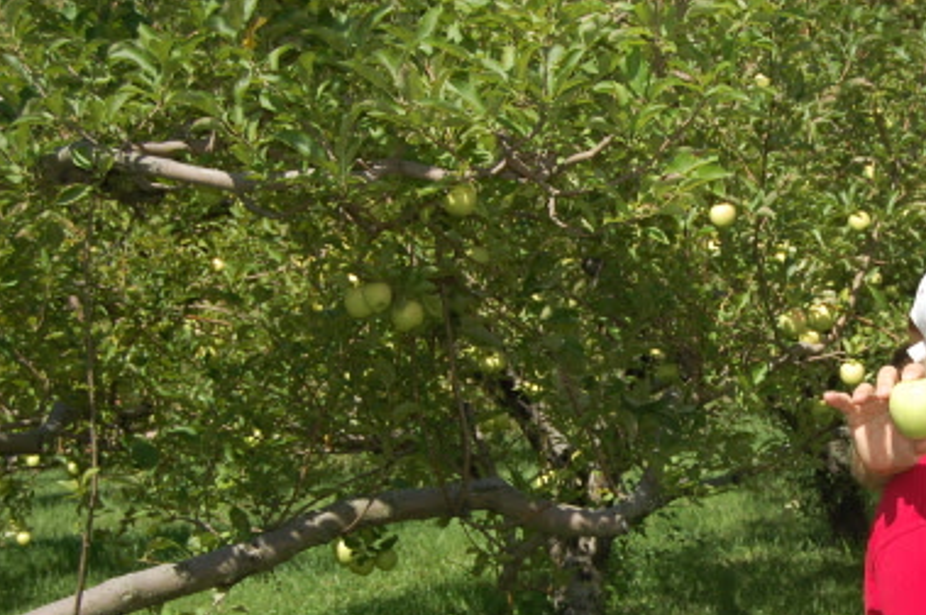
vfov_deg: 15.8
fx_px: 2210
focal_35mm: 86
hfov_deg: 23.2
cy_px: 445
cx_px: 776
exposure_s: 1/500
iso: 200
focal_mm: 34
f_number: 6.3
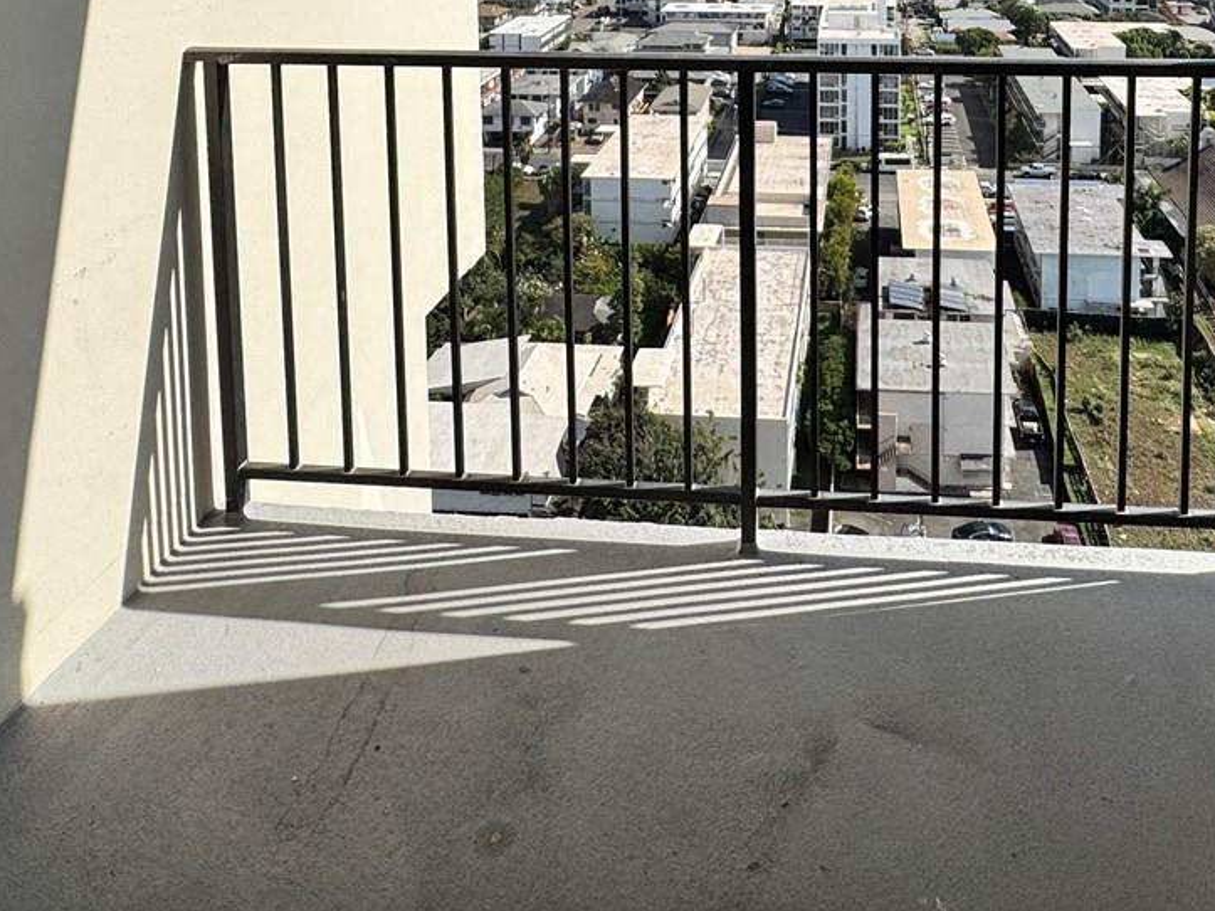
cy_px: -82
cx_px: 775
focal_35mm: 31
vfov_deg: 38.1
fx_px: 1088
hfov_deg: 57.5
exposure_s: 1/4132
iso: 40
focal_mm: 2.22
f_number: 2.2
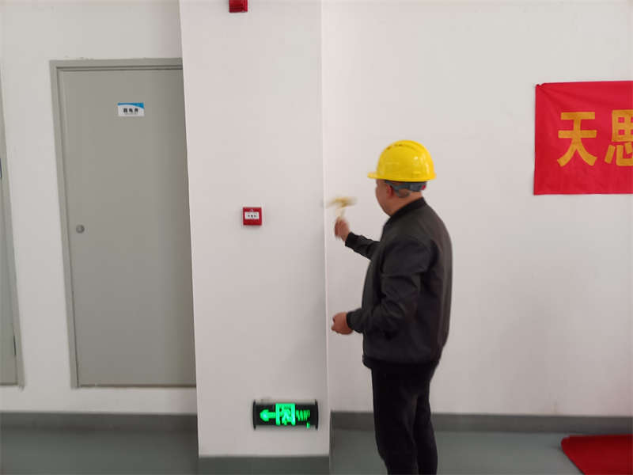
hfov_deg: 67.3
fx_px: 475
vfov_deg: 53.1
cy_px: 238
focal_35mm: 26
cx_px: 316
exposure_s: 1/33.3
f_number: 1.8
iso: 376
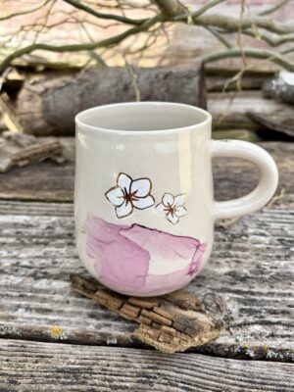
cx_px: 147
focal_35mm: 26
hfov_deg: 53.1
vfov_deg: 67.3
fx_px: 294
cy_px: 196
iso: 50
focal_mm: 5.96
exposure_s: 1/959
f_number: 1.6
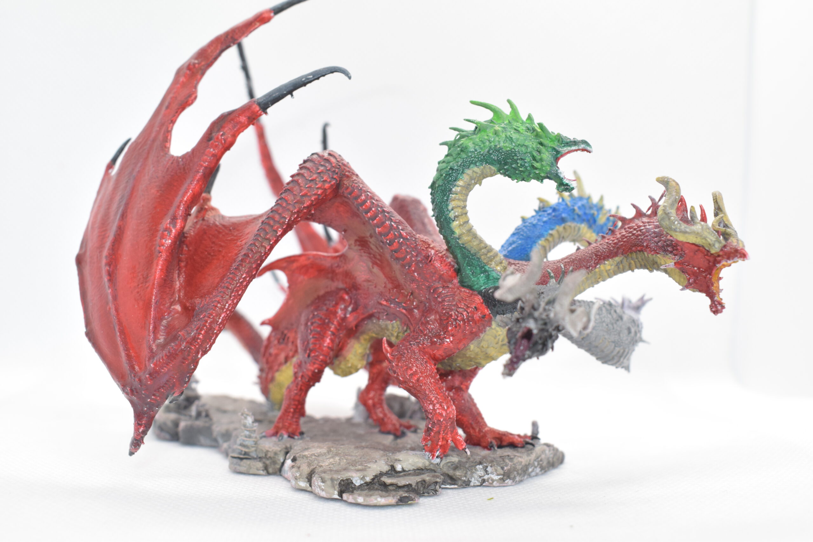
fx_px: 982
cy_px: 271
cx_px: 406
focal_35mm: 44
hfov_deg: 45.0
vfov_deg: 30.9
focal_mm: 29
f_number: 8
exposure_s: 1/125
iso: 800
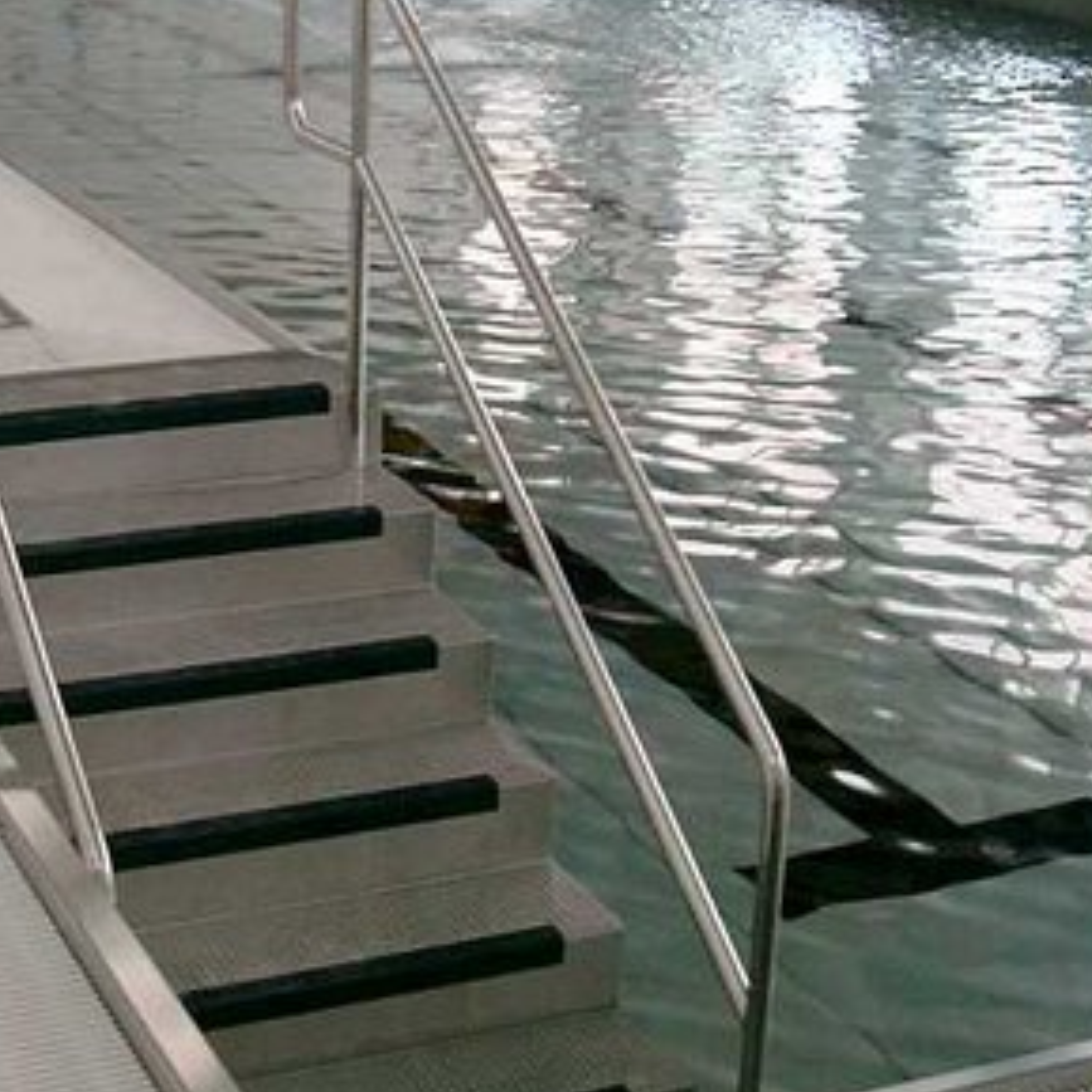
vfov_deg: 25.3
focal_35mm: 68
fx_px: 2427
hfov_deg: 25.0
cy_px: 453
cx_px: 223
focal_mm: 7.6
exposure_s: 1/25
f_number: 2.6
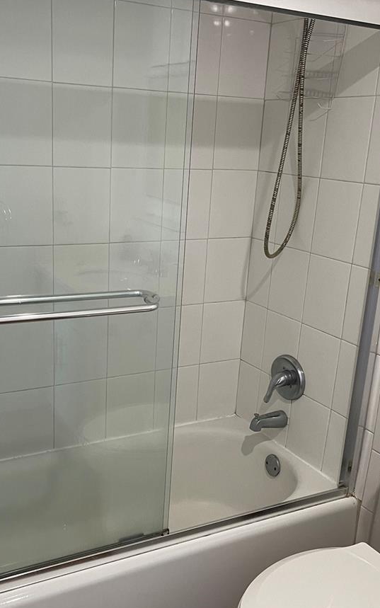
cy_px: 328
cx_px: 177
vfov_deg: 52.7
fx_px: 613
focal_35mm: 37
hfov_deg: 34.4
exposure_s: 1/60
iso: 160
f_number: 1.6
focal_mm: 5.1
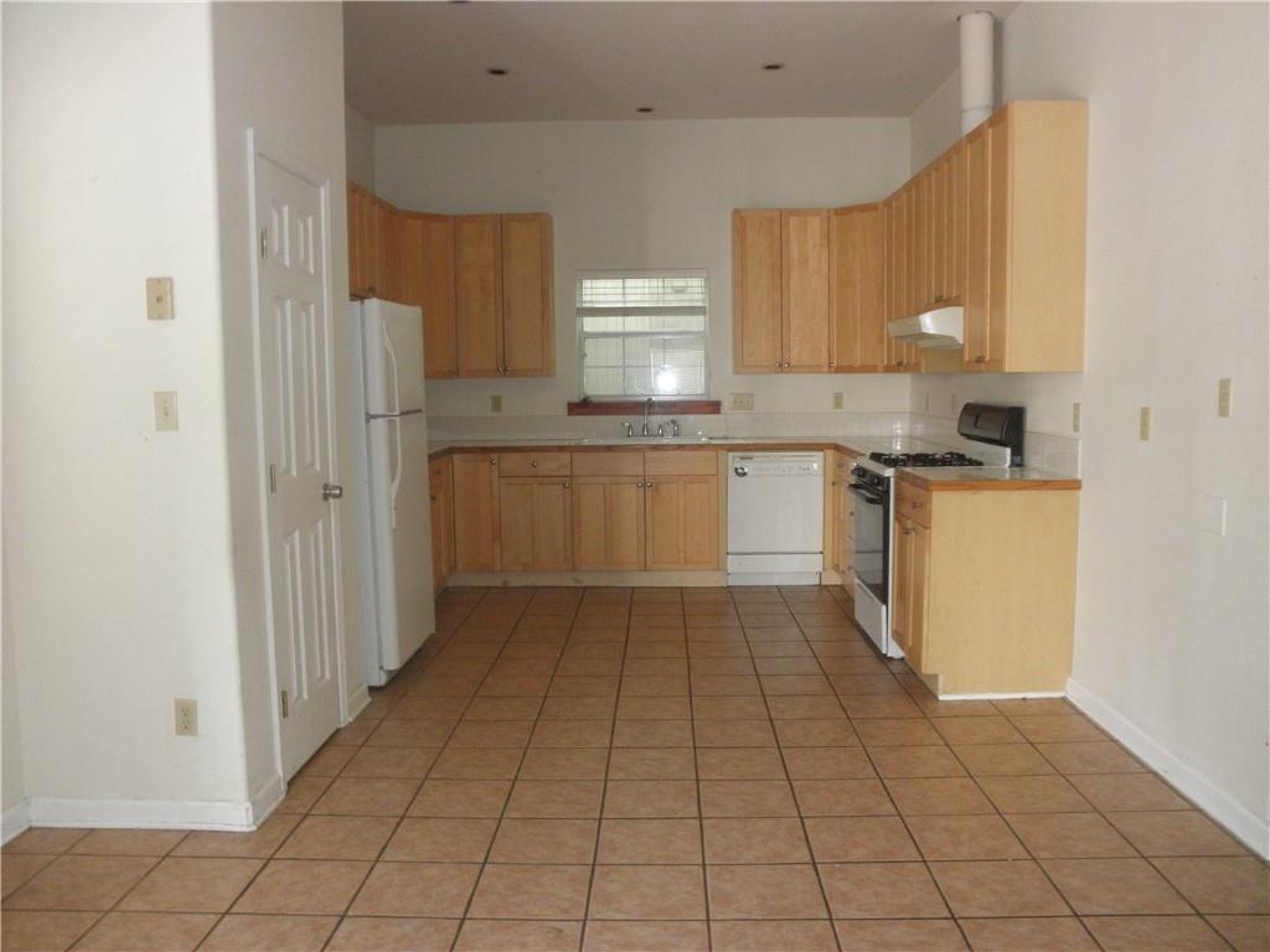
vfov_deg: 49.7
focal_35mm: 28
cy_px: 476
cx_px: 635
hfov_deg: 63.4
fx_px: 1027
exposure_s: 1/30
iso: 200
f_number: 3
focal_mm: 5
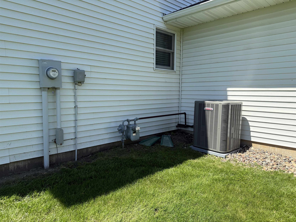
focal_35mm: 24
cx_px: 148
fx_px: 205
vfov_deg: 56.8
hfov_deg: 71.6
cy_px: 111
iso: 100
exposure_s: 1/3145
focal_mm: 6.76
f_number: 1.78
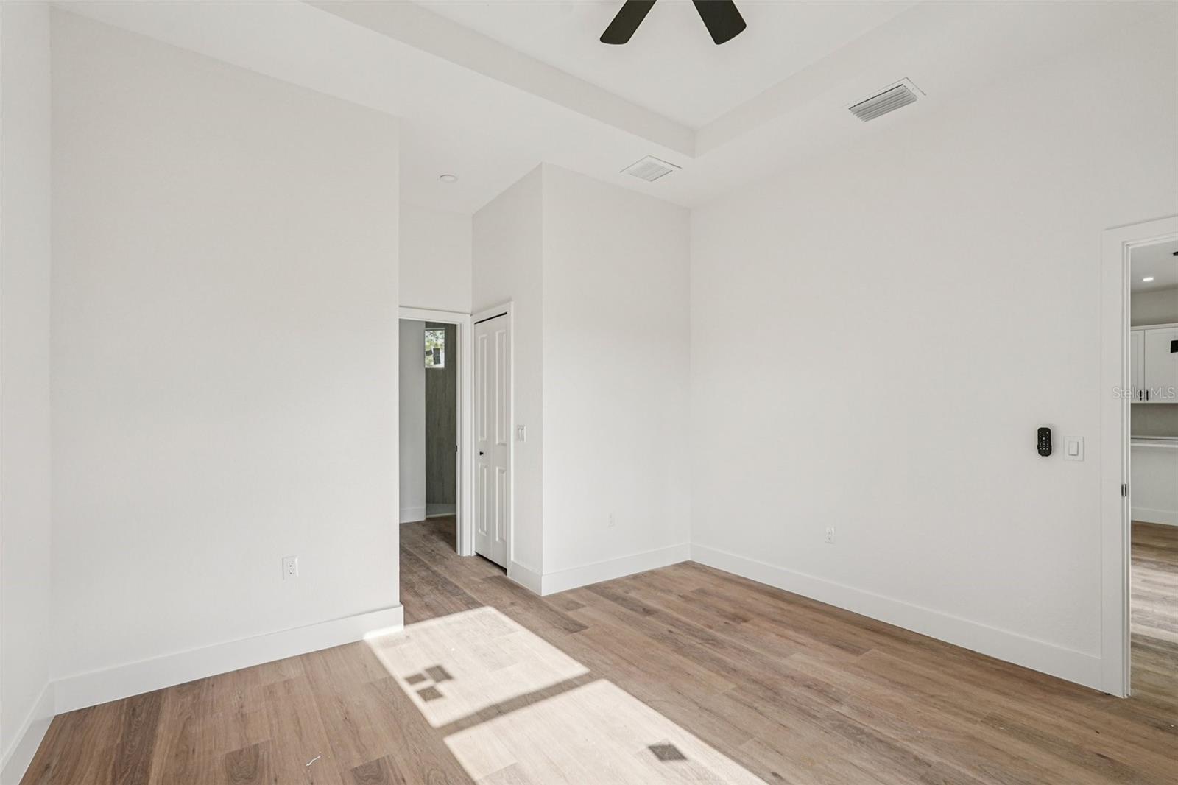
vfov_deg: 73.7
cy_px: 392
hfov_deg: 96.7
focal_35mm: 16
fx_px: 523
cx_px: 589
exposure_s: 1/200
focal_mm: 16
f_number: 8
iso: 400
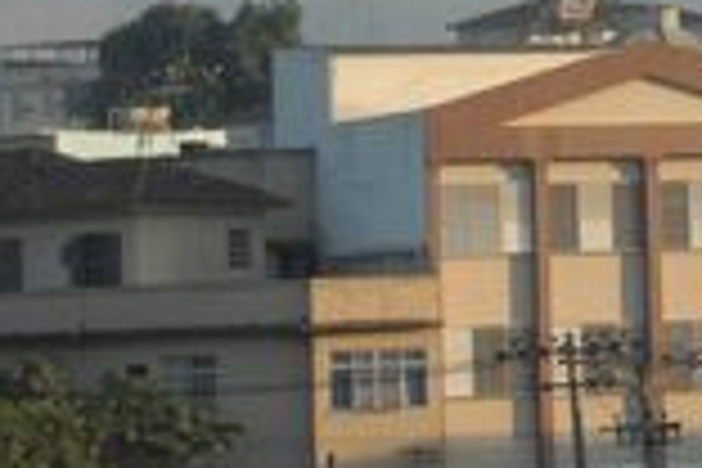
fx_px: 7409
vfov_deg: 3.6
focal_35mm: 380
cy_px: 25
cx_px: 770
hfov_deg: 5.4
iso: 500
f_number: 4.8
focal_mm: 62
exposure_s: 1/500
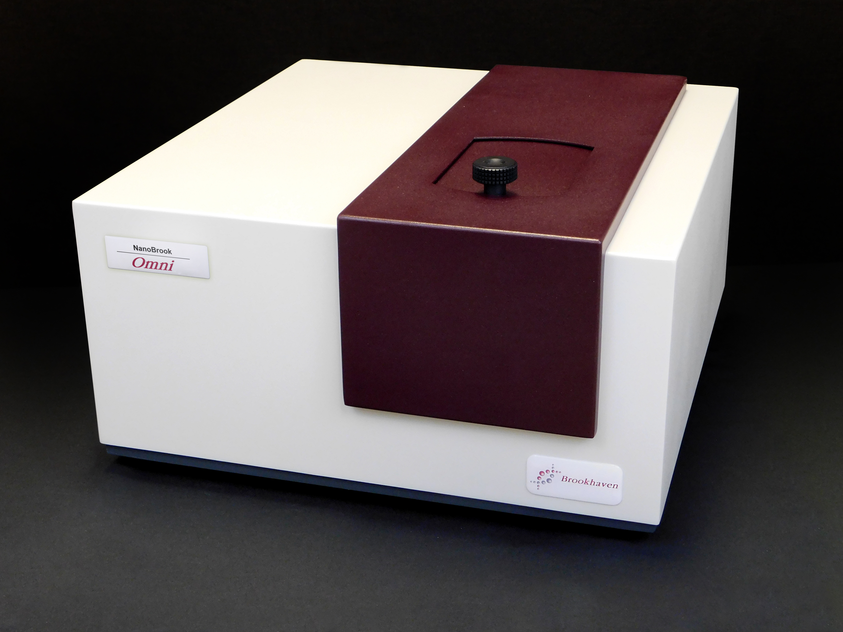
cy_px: 293
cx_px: 449
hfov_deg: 34.9
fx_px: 1339
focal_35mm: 55
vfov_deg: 26.6
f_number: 3.8
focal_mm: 9
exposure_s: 1/30
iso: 320
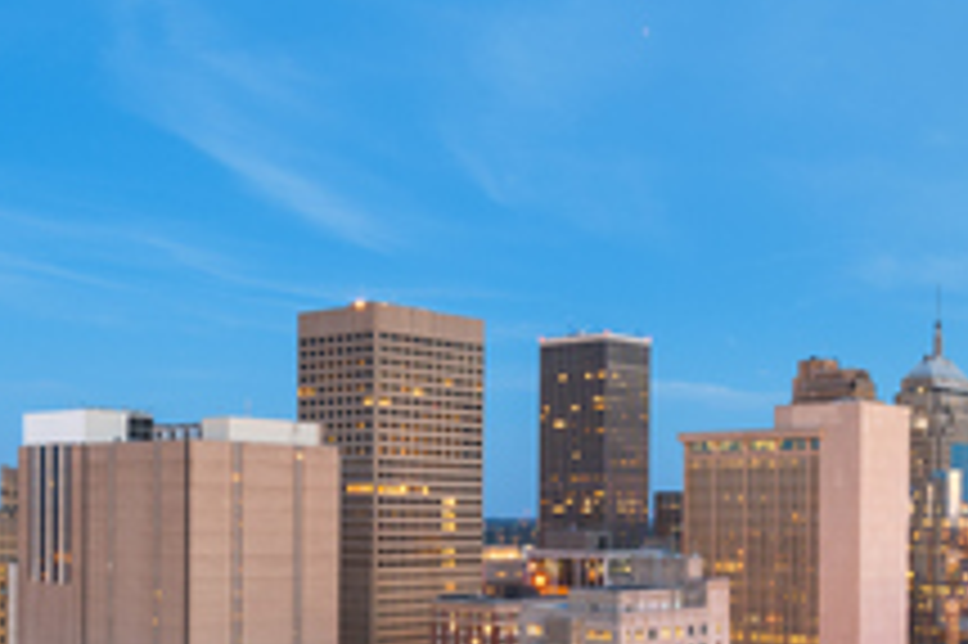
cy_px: 543
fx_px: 1451
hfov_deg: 36.7
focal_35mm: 54
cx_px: 590
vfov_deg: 24.5
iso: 64
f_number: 8
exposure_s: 30
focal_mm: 16
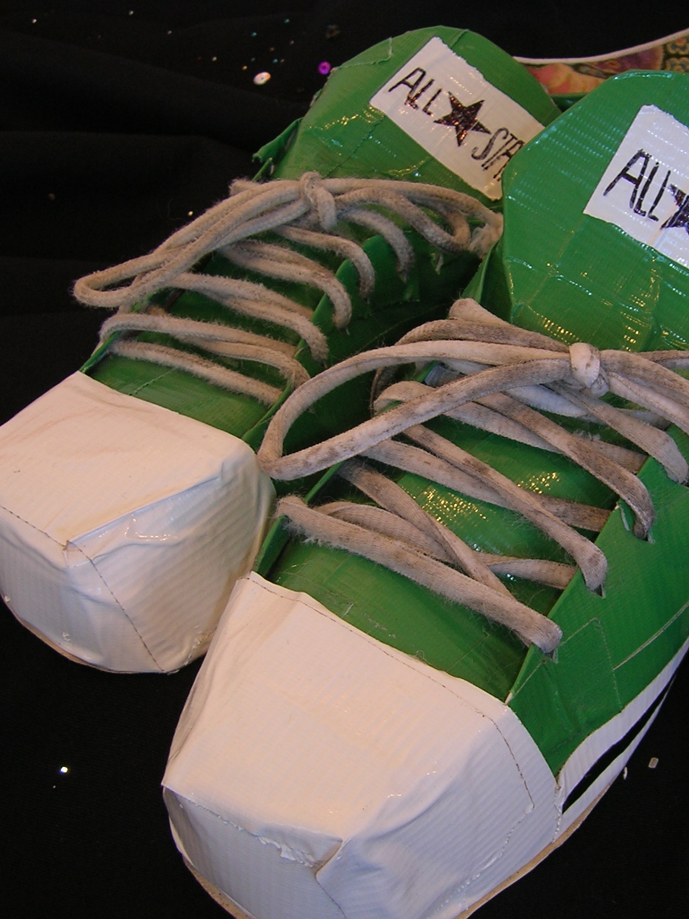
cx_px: 425
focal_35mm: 48
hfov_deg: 30.2
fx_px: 1274
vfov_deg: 39.6
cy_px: 492
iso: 50
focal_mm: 5.7
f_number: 2.9
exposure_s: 1/30
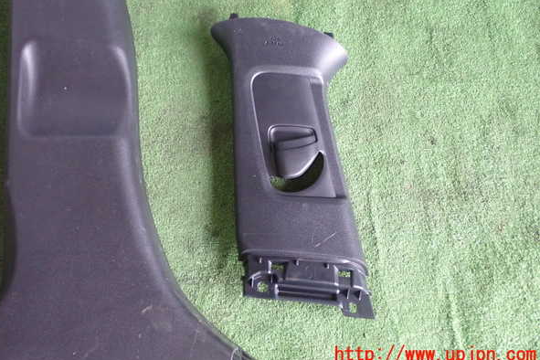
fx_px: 570
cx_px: 267
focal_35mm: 38
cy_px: 161
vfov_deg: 35.0
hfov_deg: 50.7
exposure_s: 1/40
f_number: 2.5
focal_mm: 6.37
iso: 800
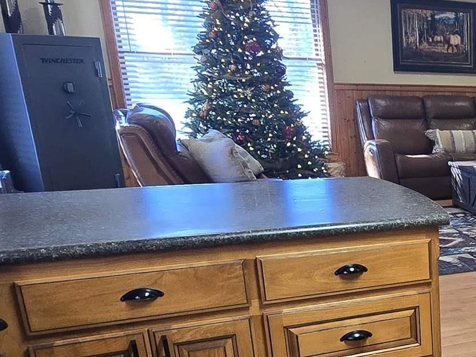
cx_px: 604
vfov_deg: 29.3
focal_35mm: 48
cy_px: 303
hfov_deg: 31.5
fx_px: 660
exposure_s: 1/60
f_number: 2.2
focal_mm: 2.2
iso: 160
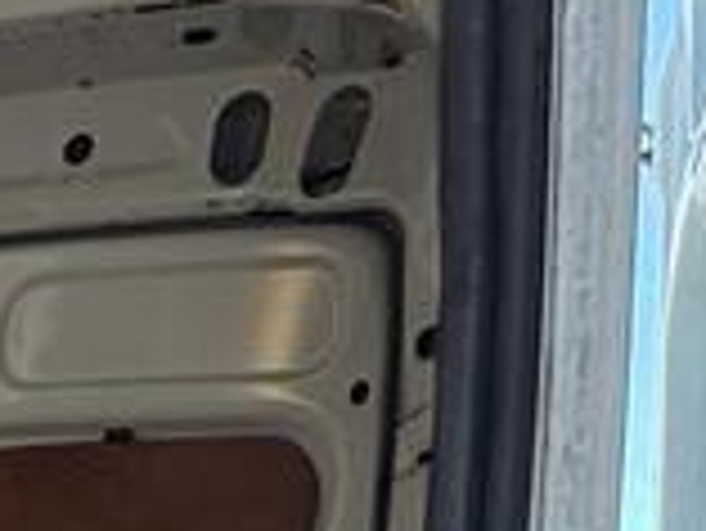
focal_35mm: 80
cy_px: 1238
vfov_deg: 13.8
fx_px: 1633
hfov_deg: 18.3
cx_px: -621
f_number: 2.2
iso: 160
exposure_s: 1/99
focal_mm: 2.22
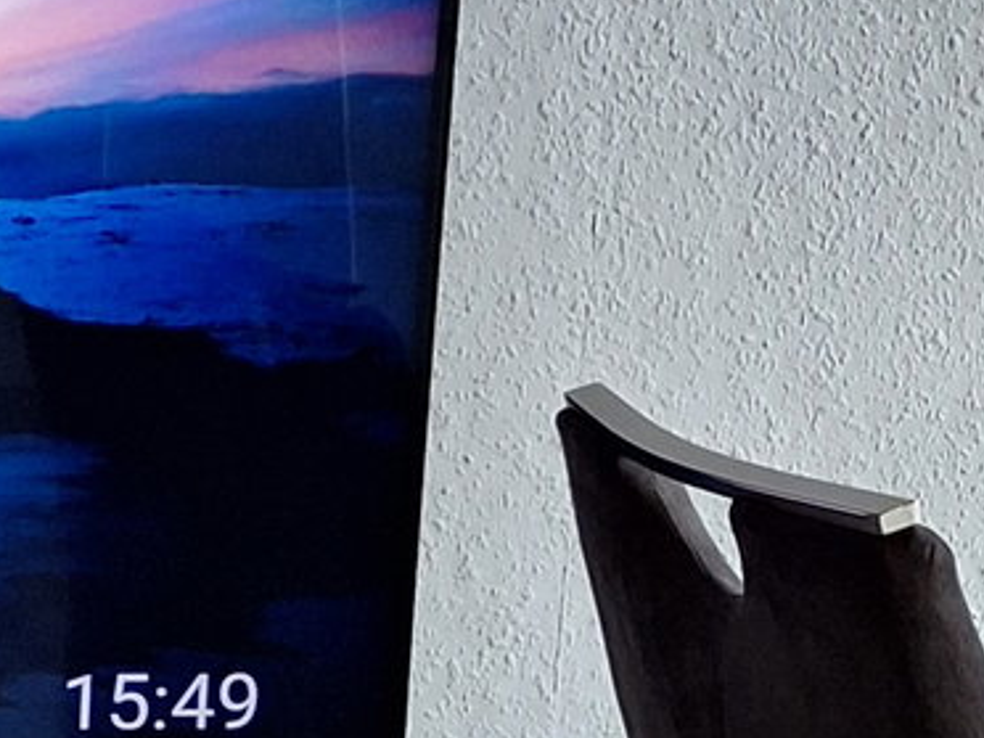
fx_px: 3752
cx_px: -902
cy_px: 459
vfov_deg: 11.2
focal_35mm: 132
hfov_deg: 13.2
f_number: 1.8
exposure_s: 1/50
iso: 125
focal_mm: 5.54
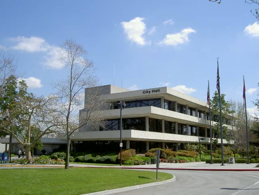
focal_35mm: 39
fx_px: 292
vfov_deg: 36.8
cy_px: 98
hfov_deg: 47.9
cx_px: 130
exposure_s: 1/500
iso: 100
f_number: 4.7
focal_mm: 8
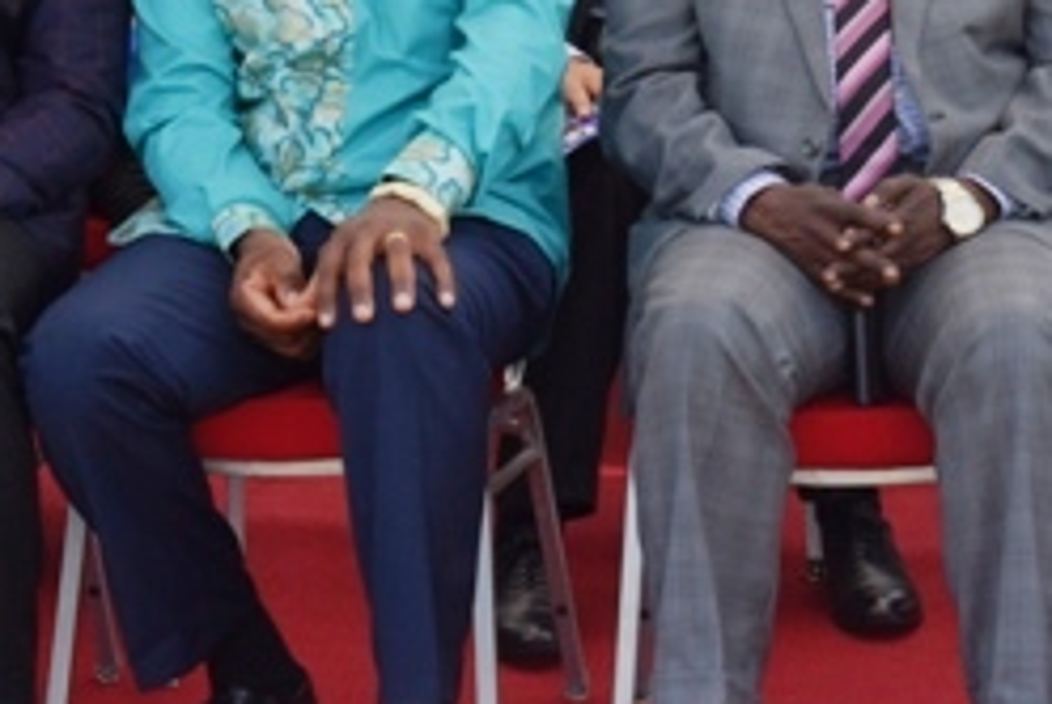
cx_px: 704
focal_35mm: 174
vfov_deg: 7.9
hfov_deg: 11.8
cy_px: -17
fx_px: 5091
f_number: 8
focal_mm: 48
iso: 200
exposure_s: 1/250
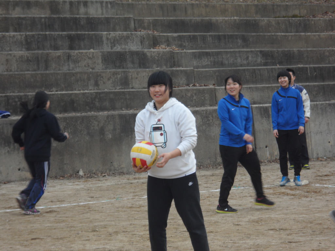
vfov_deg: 11.4
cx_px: 168
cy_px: 126
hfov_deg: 15.2
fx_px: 1258
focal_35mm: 130
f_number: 5.9
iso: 80
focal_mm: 24.5
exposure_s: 1/90
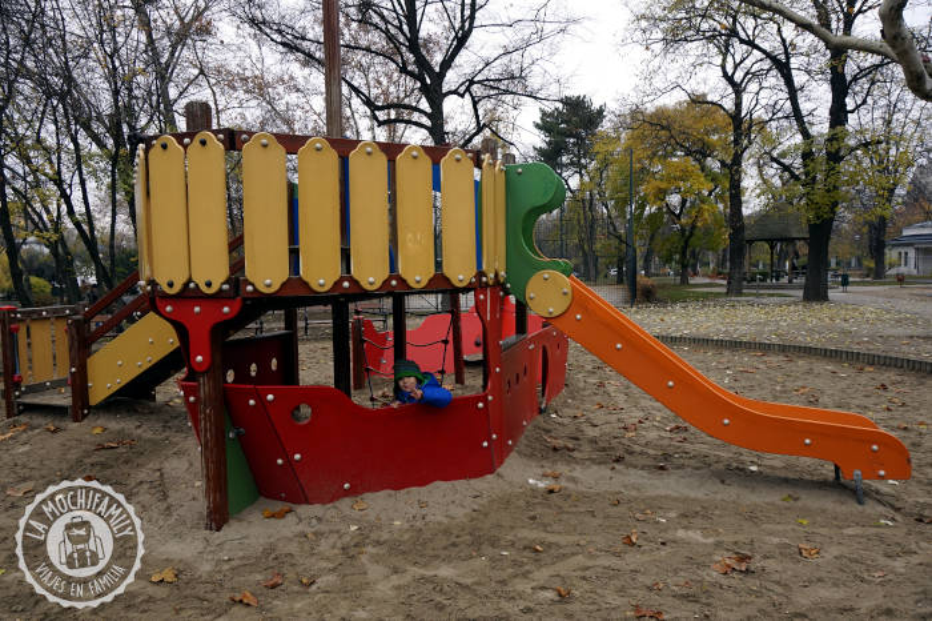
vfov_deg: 53.1
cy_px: 310
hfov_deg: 73.8
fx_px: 621
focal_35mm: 24
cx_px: 466
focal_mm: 16
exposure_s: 1/60
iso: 100
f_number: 5.6
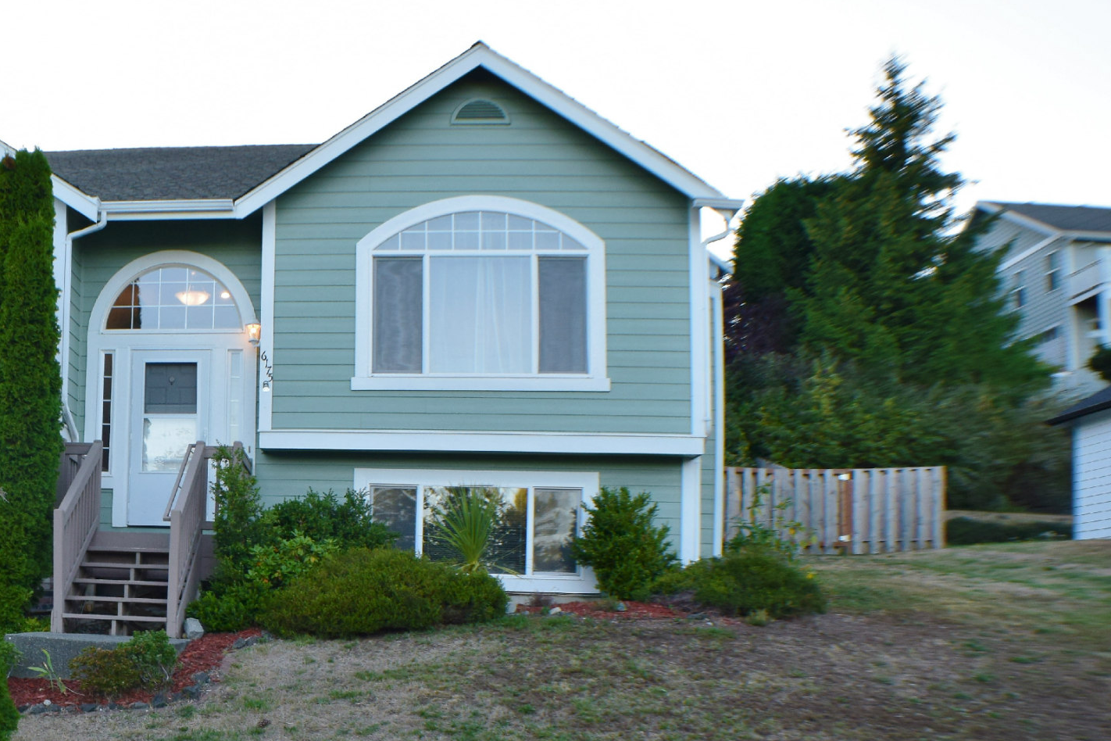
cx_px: 155
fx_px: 1790
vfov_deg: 23.0
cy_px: 593
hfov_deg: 33.1
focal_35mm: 58
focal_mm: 22
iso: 400
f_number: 9
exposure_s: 1/125
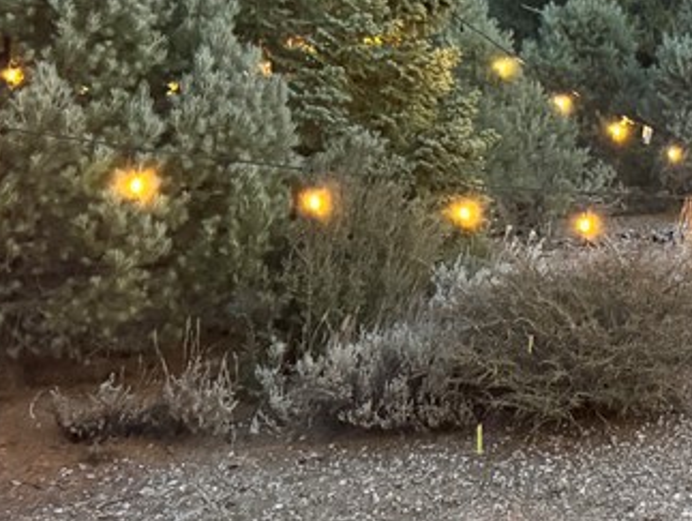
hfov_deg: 21.0
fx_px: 1521
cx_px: 1086
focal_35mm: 76
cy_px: 307
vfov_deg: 19.4
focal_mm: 6.76
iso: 800
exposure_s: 1/30
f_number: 1.78
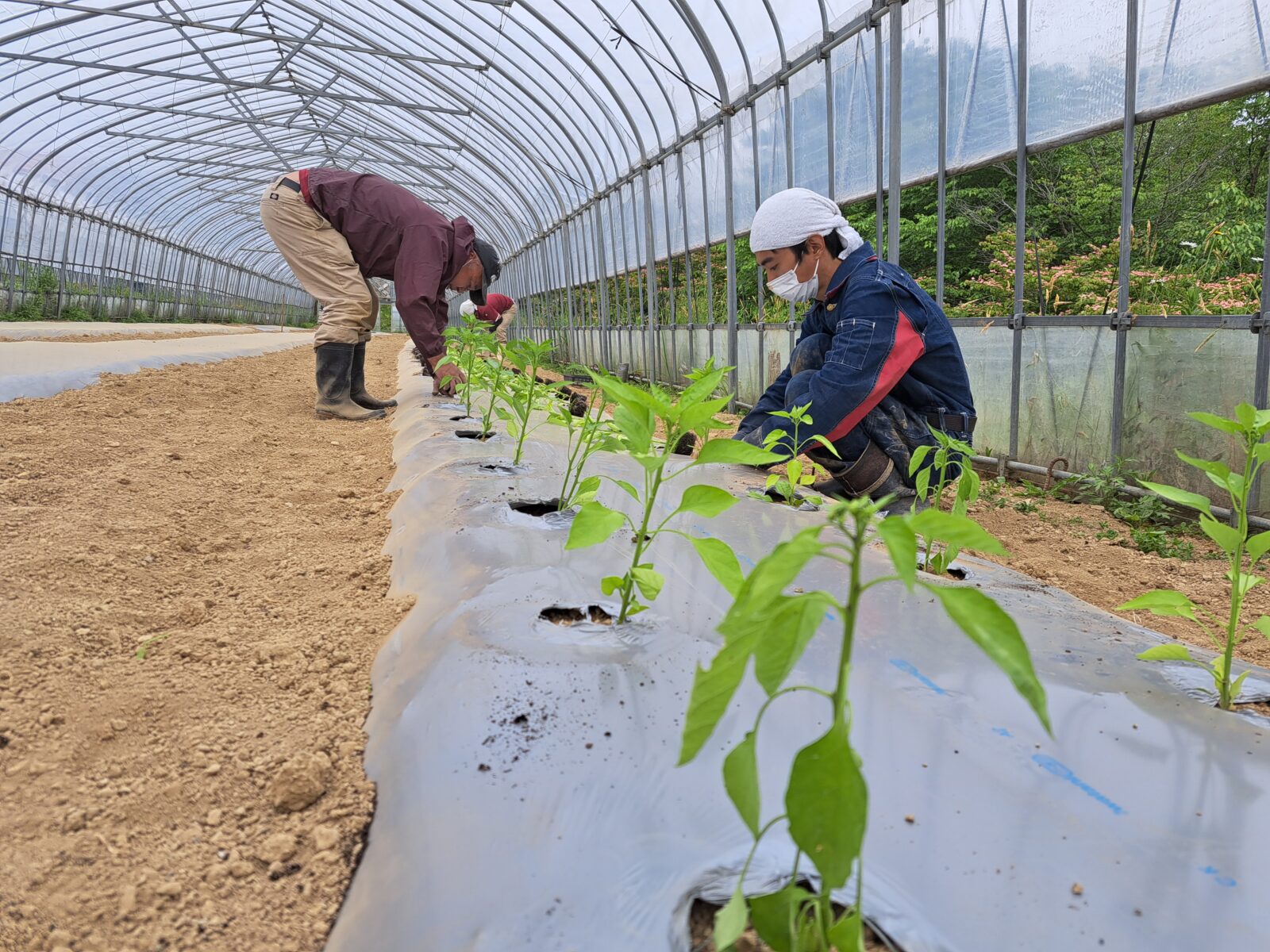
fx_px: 881
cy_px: 476
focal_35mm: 24
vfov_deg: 56.8
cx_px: 635
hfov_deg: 71.6
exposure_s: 1/278
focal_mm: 5.23
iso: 50
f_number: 1.8
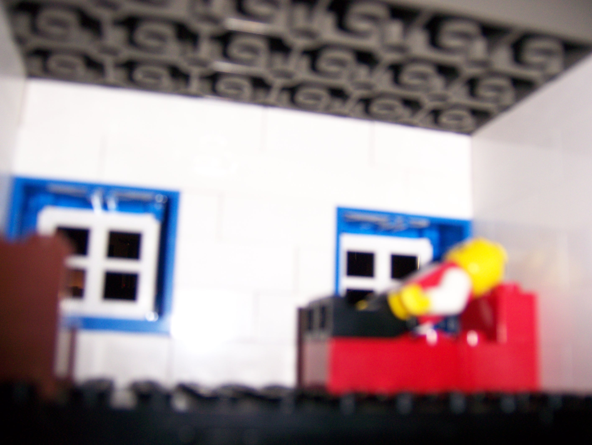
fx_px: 616
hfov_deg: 51.3
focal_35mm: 36
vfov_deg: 39.7
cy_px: 222
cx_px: 296
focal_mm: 6
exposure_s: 1/60
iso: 125
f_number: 2.8
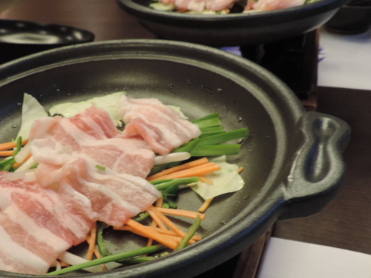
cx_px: 107
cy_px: 189
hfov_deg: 46.6
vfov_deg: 36.4
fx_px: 418
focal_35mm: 39
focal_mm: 4.3
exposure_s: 1/13
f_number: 3
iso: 400
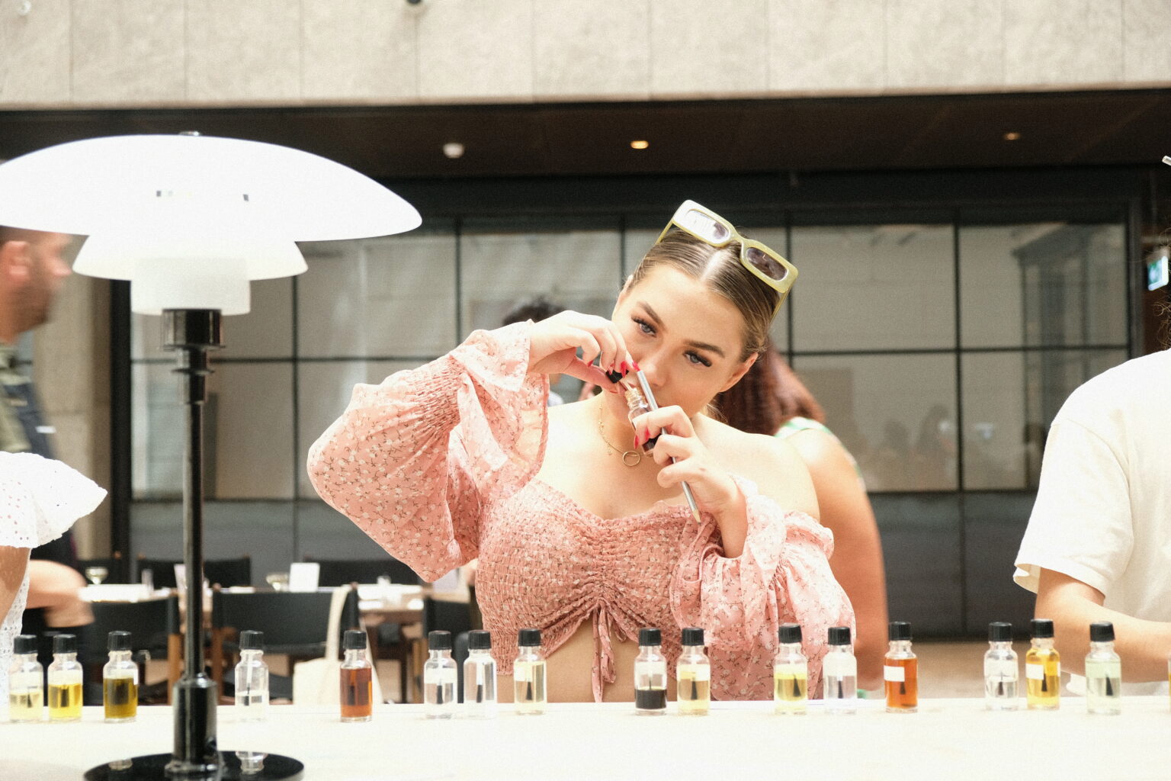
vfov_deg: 28.6
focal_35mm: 47
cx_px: 586
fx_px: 1529
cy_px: 390
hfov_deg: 41.9
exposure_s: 1/28
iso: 400
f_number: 3.6
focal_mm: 31.5
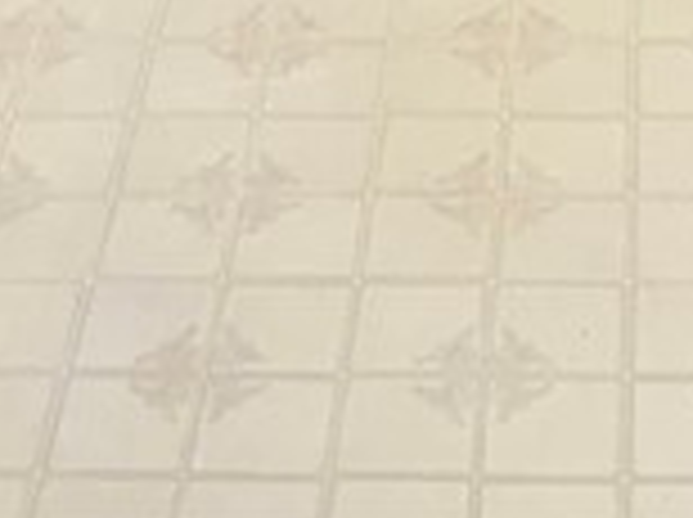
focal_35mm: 160
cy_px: -1198
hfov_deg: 12.4
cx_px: 423
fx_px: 3198
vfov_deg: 7.7
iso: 200
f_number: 1.78
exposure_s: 1/120
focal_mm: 6.76
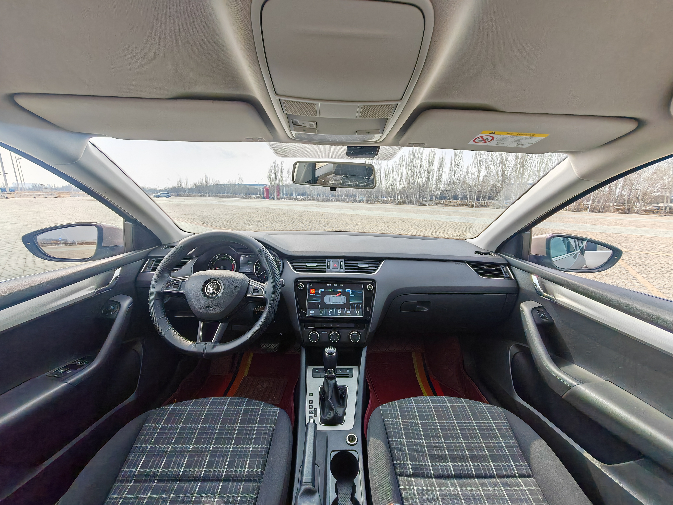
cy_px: 252
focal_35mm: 13
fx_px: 253
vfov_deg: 89.9
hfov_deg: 106.2
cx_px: 336
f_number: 2
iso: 50
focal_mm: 1.82
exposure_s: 1/170
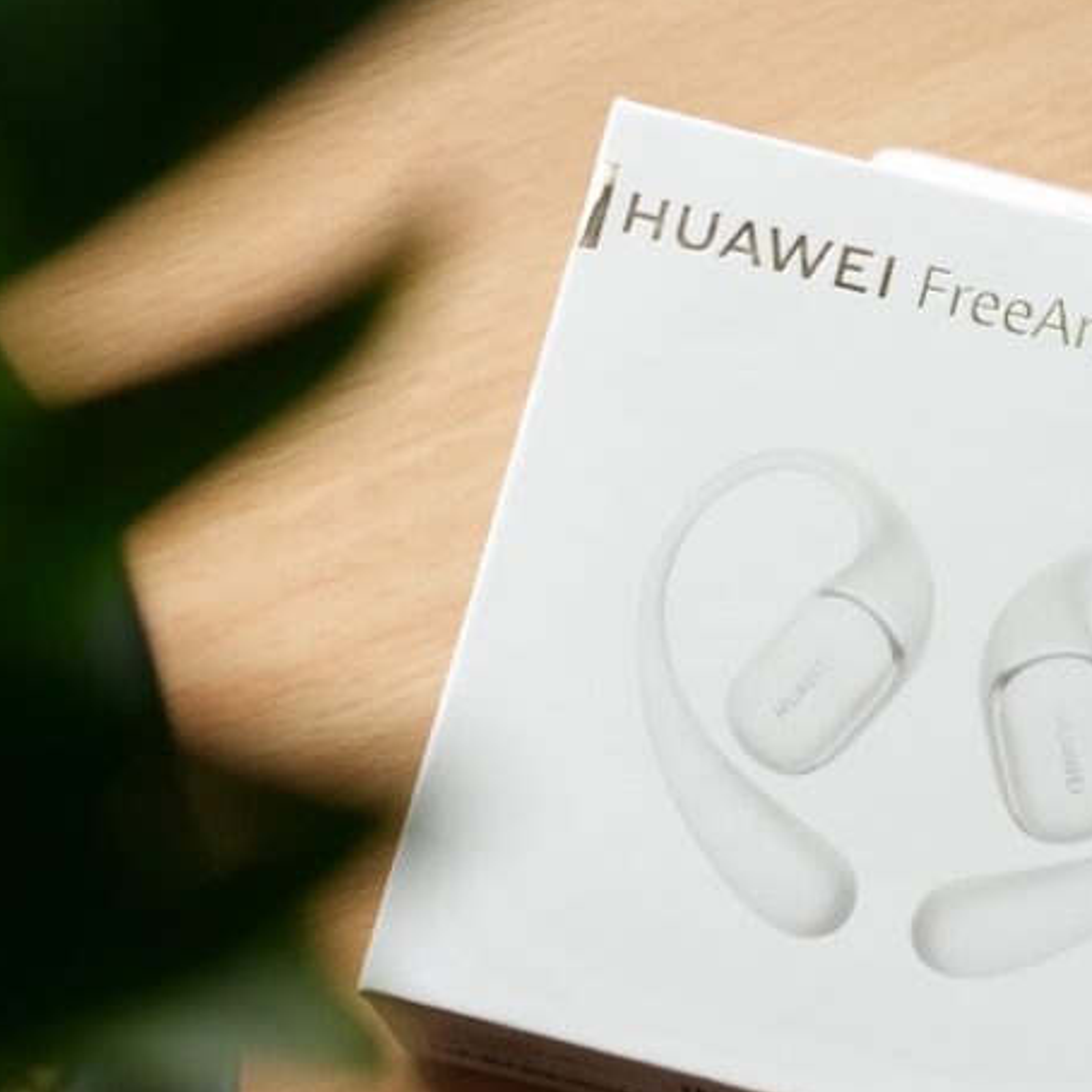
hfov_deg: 12.2
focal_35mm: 142
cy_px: 730
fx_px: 5068
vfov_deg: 12.3
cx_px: 950
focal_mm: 50
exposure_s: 1/60
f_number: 3.2
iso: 640
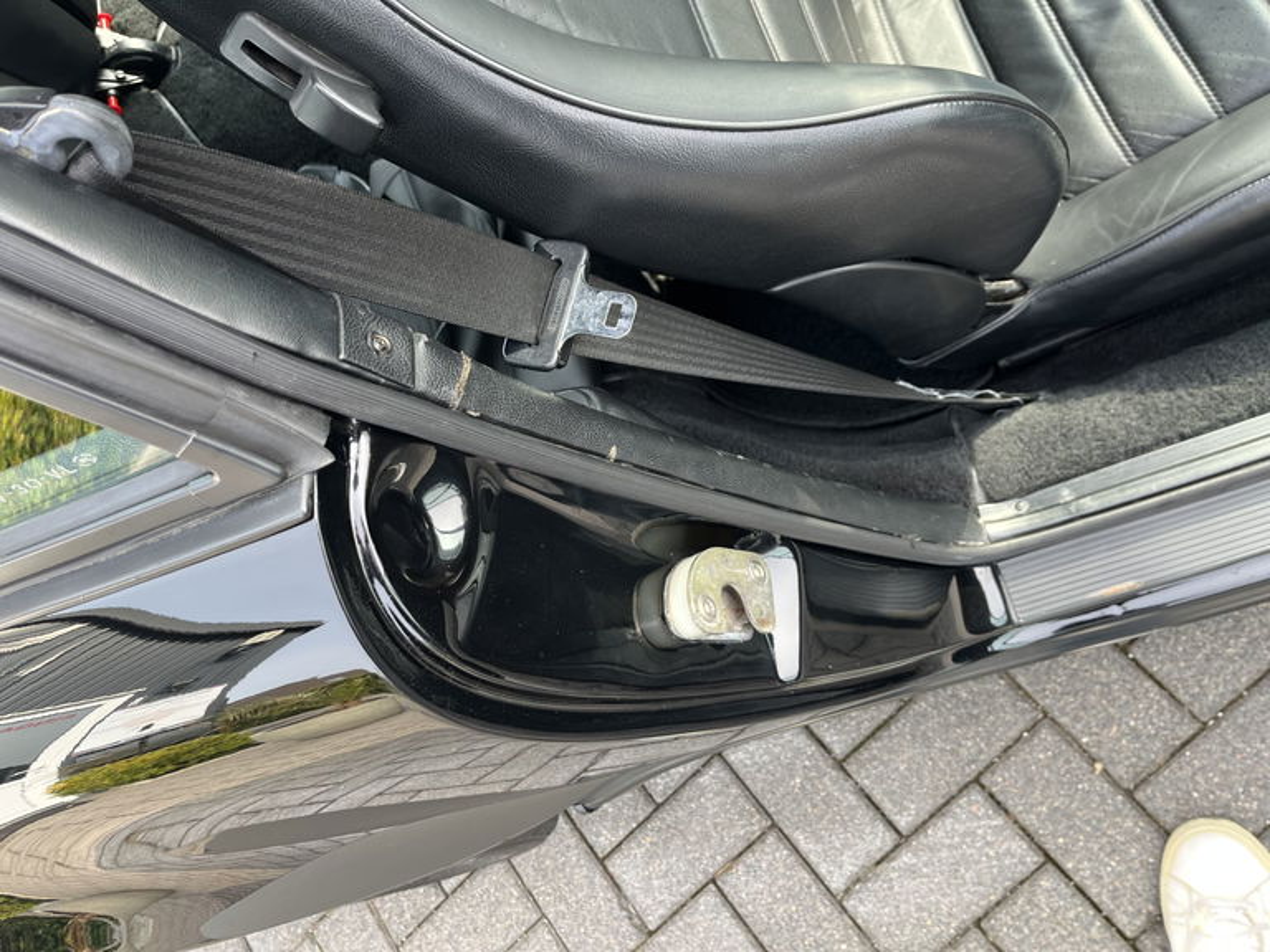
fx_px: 954
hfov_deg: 67.3
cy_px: 476
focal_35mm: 26
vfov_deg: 53.1
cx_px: 635
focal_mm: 5.1
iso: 40
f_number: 1.6
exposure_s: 1/135
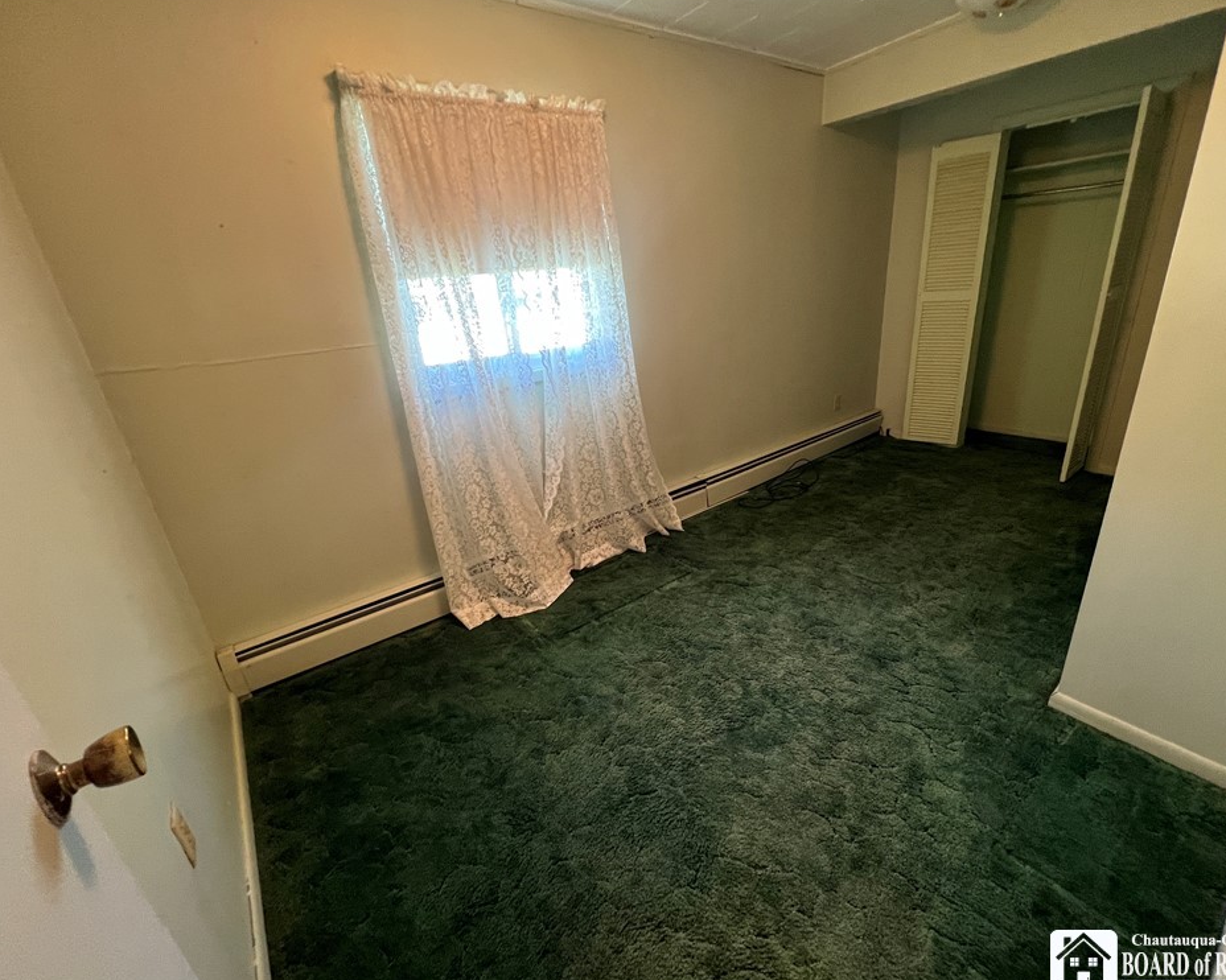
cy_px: 490
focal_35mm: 14
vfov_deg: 88.0
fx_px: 508
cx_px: 643
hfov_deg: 100.6
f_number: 1.8
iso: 320
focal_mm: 1.57
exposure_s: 1/60
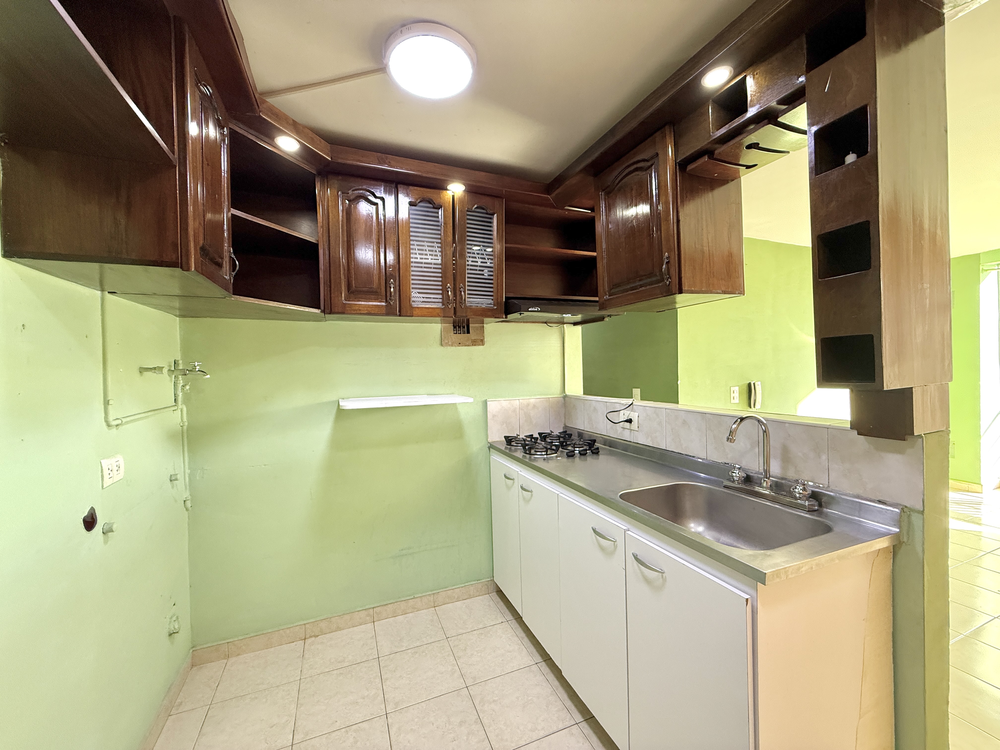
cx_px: 500
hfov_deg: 102.1
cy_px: 375
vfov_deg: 85.7
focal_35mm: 14
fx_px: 404
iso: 250
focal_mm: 2.22
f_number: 2.2
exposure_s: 1/99
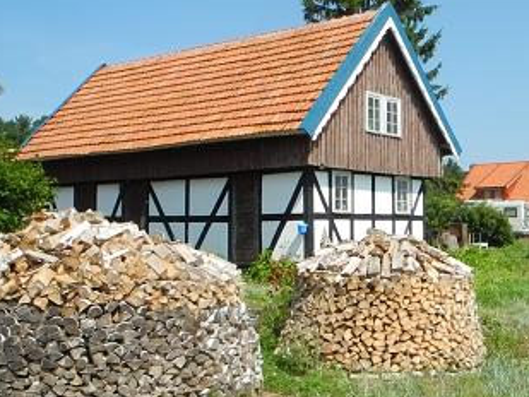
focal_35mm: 53
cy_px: 180
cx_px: 428
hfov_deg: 34.9
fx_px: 810
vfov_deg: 27.5
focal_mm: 6.8
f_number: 6.3
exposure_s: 1/1600
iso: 400
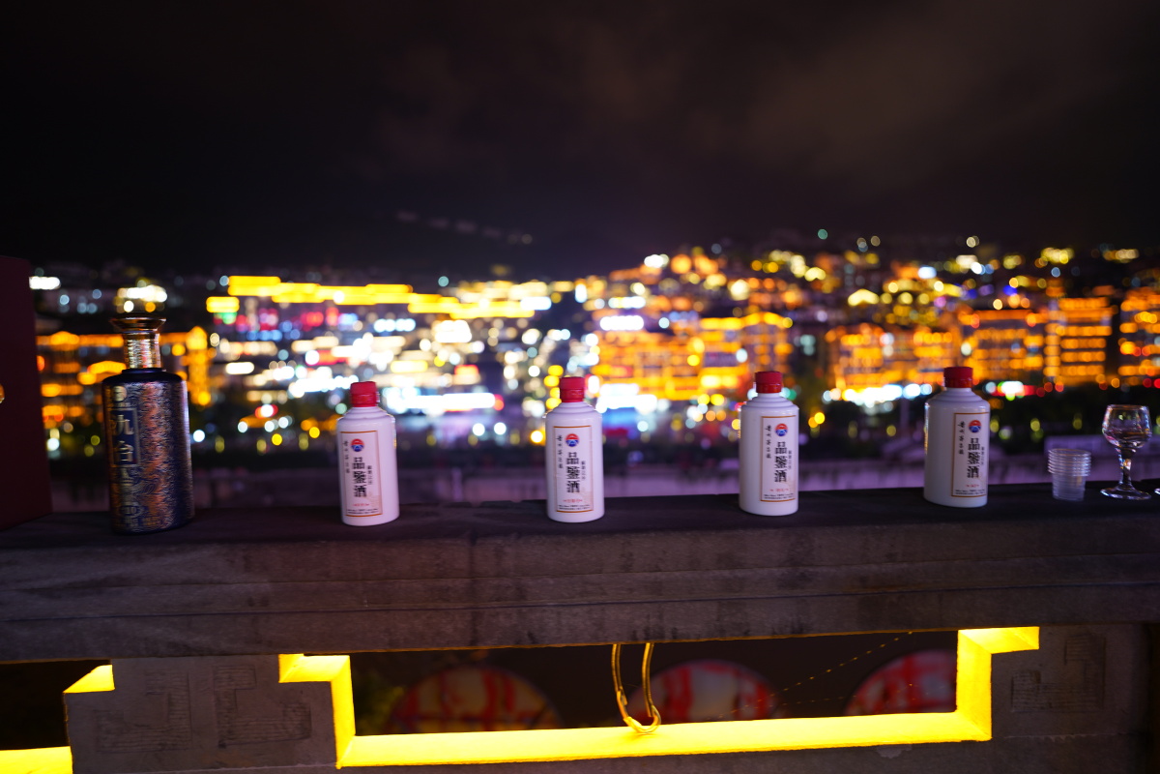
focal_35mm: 20
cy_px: 387
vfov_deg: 61.9
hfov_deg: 84.0
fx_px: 644
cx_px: 580
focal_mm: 20
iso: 200
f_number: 1.8
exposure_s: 1/5
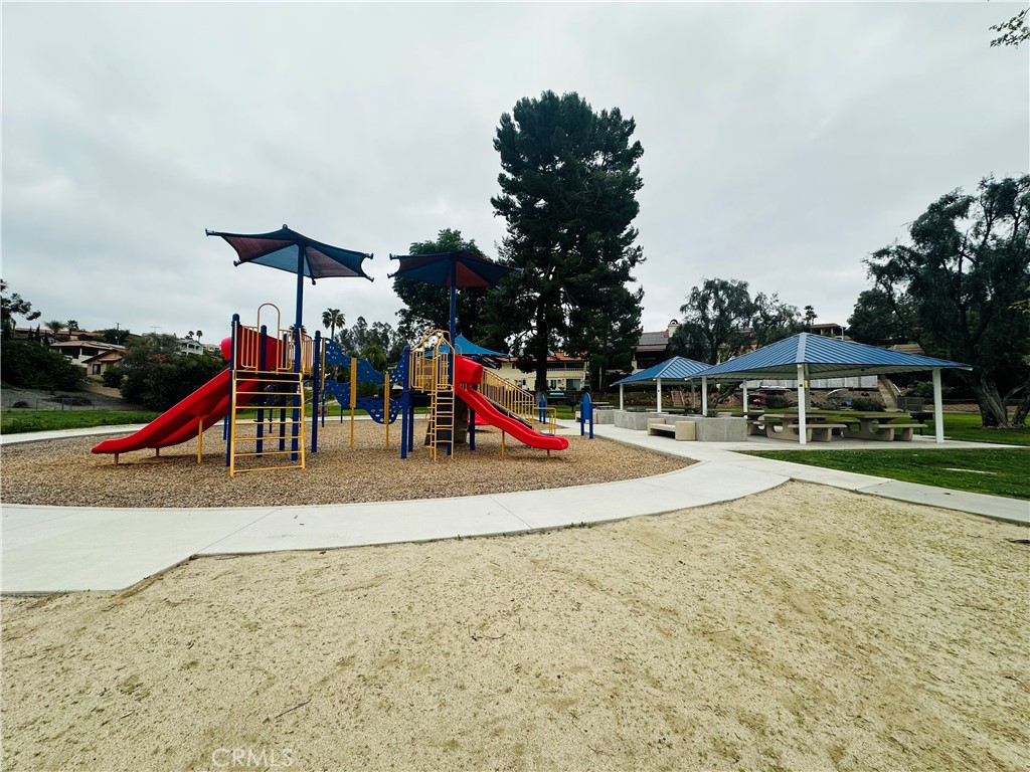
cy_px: 386
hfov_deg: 102.1
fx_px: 417
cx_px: 515
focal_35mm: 14
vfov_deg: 85.7
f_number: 2.2
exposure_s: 1/1689
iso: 50
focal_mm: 2.22
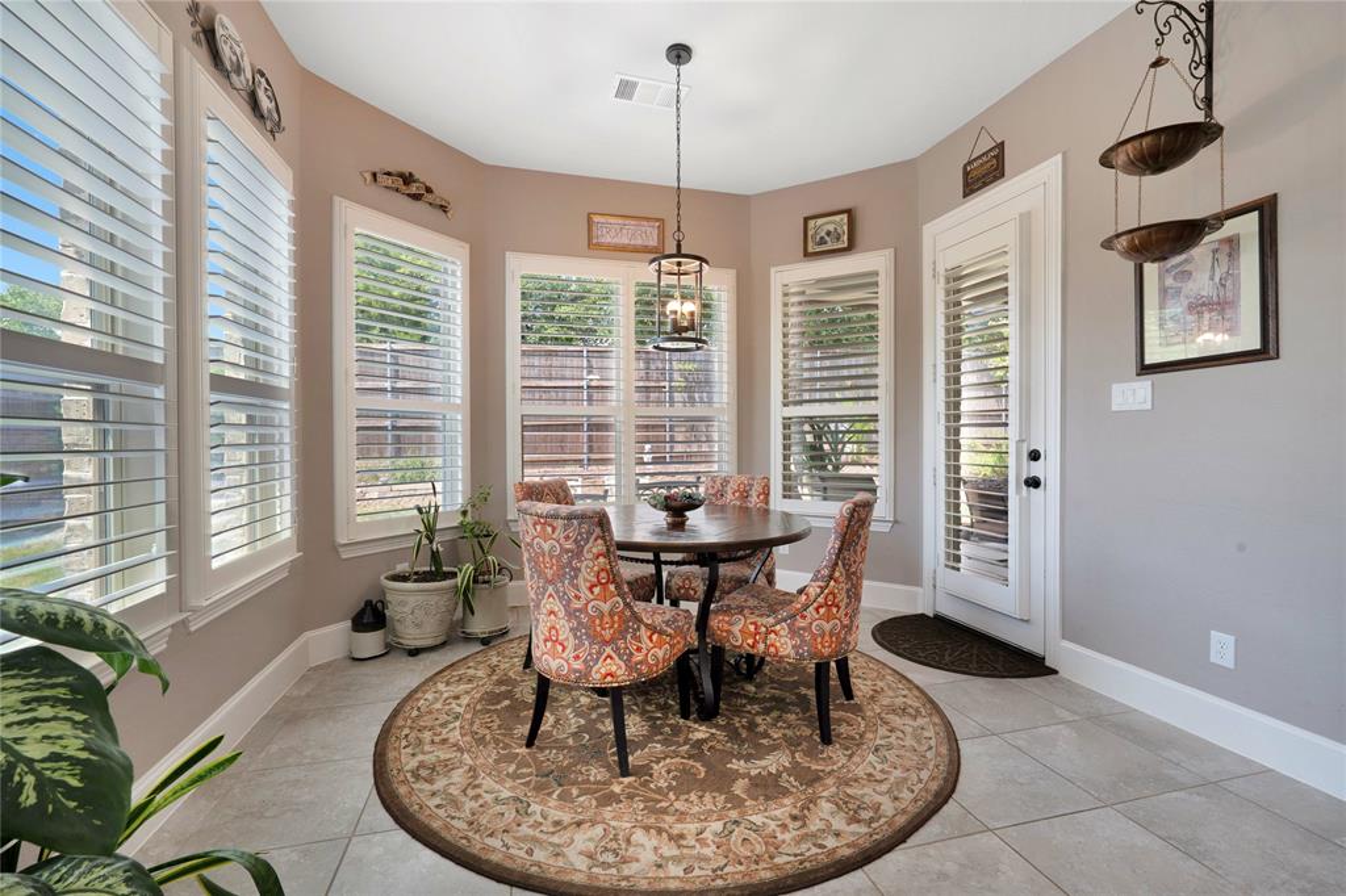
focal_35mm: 15
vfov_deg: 77.3
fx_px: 561
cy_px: 448
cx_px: 673
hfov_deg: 100.4
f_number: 11
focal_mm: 15
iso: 100
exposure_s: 1/2.5
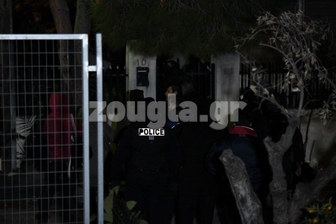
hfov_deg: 16.8
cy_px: 112
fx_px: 1139
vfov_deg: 11.2
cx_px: 168
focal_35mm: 122
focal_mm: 122
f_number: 2.8
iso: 20000
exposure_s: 1/200
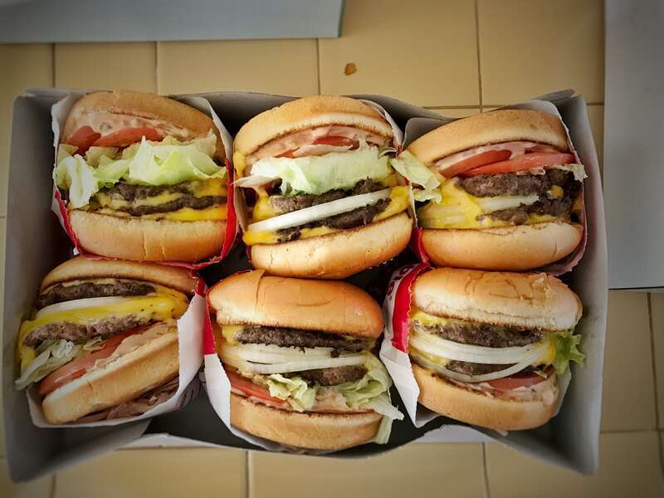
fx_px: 537
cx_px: 332
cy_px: 249
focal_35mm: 28
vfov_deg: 49.7
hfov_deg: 63.4
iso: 40
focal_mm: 3.99
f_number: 1.8
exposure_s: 1/20
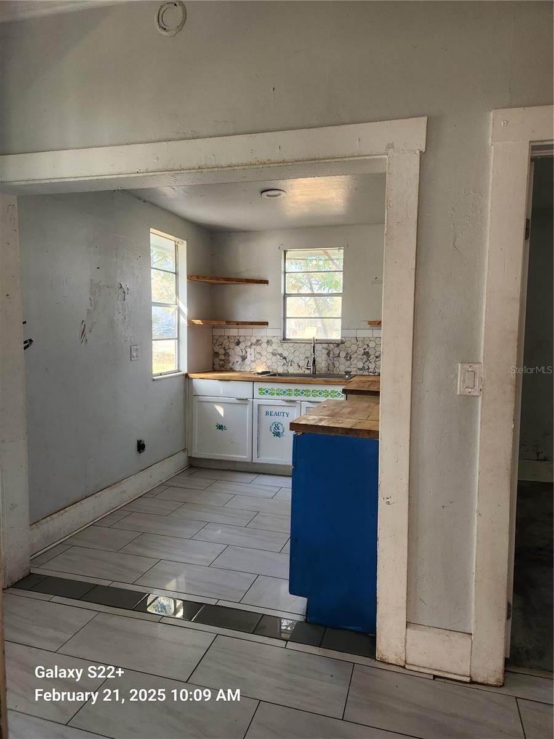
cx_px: 277
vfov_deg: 73.9
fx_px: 491
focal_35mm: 23
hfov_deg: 58.9
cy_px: 370
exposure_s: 1/180
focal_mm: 5.4
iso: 125
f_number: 1.8
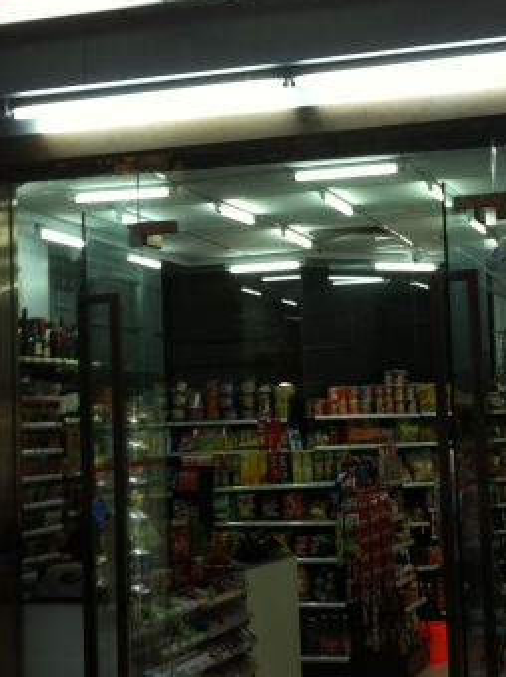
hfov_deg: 20.4
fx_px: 1407
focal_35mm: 72
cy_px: 307
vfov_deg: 27.1
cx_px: 314
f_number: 2.8
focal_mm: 3.85
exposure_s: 1/30
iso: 80
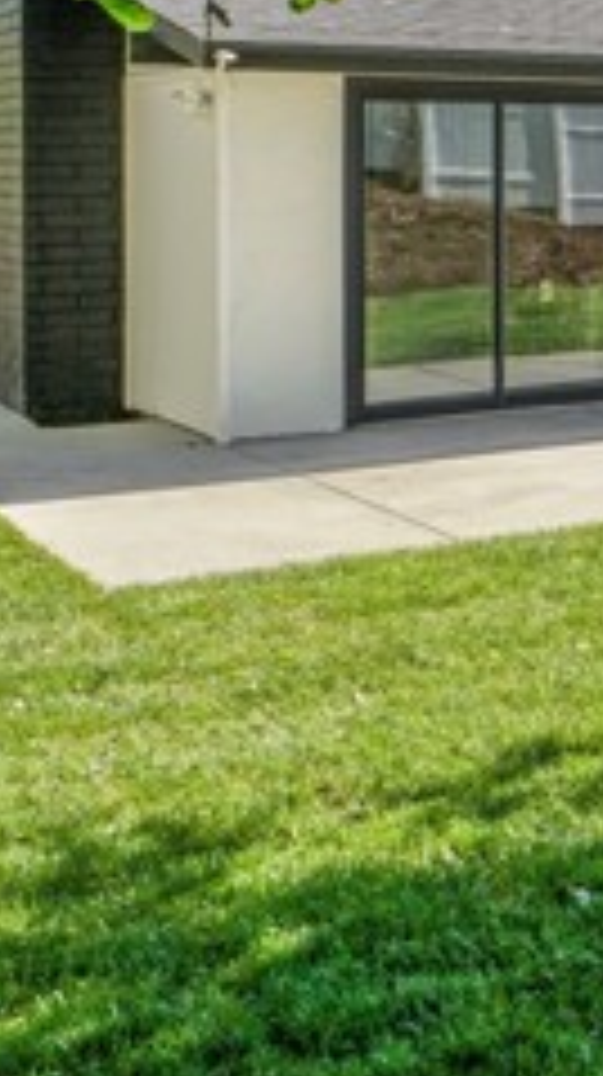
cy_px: 205
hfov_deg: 16.4
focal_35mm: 59
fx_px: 1681
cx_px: 1143
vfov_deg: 34.3
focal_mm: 14
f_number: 20
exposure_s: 1/30
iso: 400
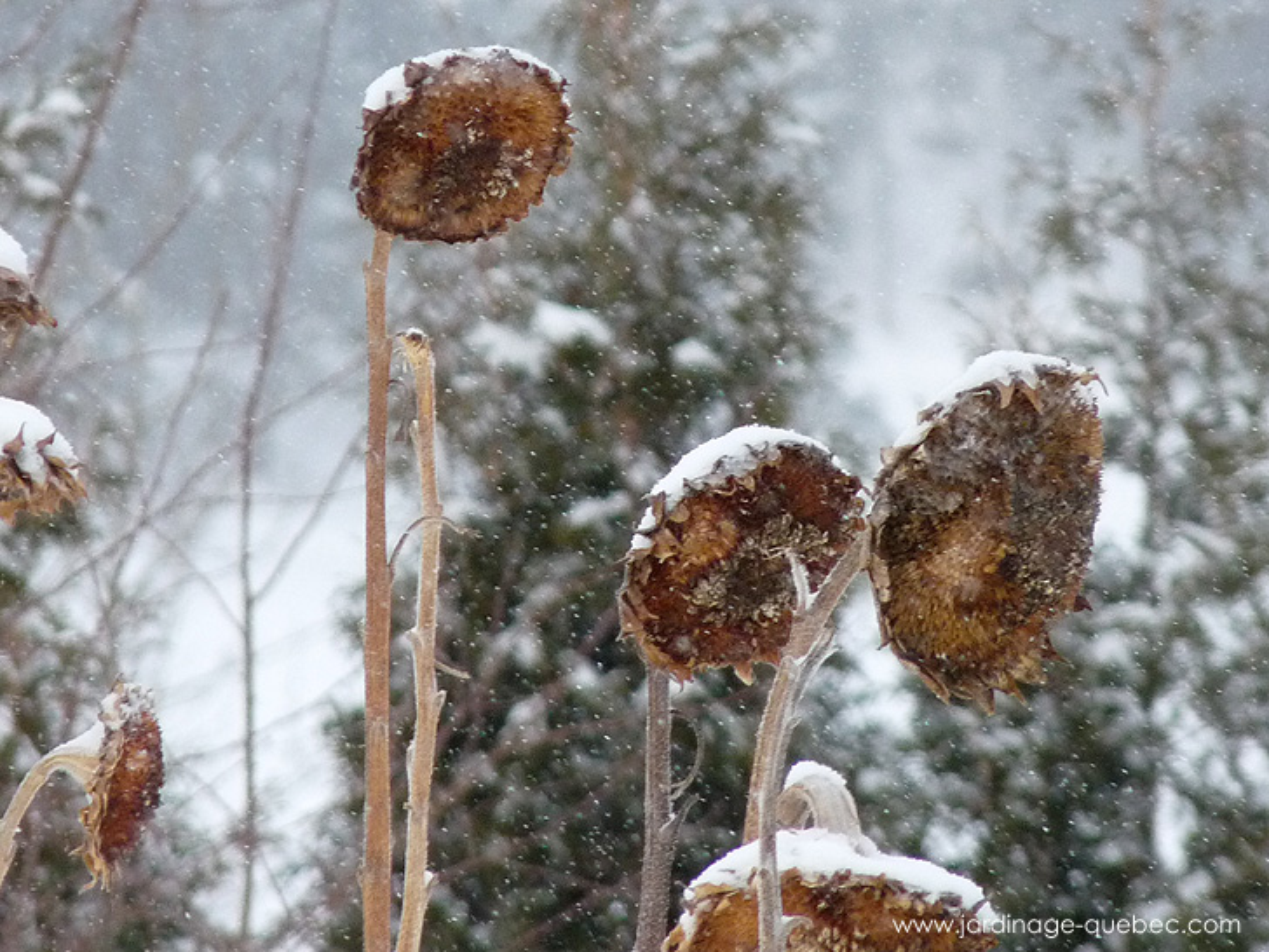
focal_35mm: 811
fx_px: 29731
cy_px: 476
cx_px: 634
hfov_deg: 2.4
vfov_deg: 1.8
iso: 320
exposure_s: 1/1000
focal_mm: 83.2
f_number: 5.6
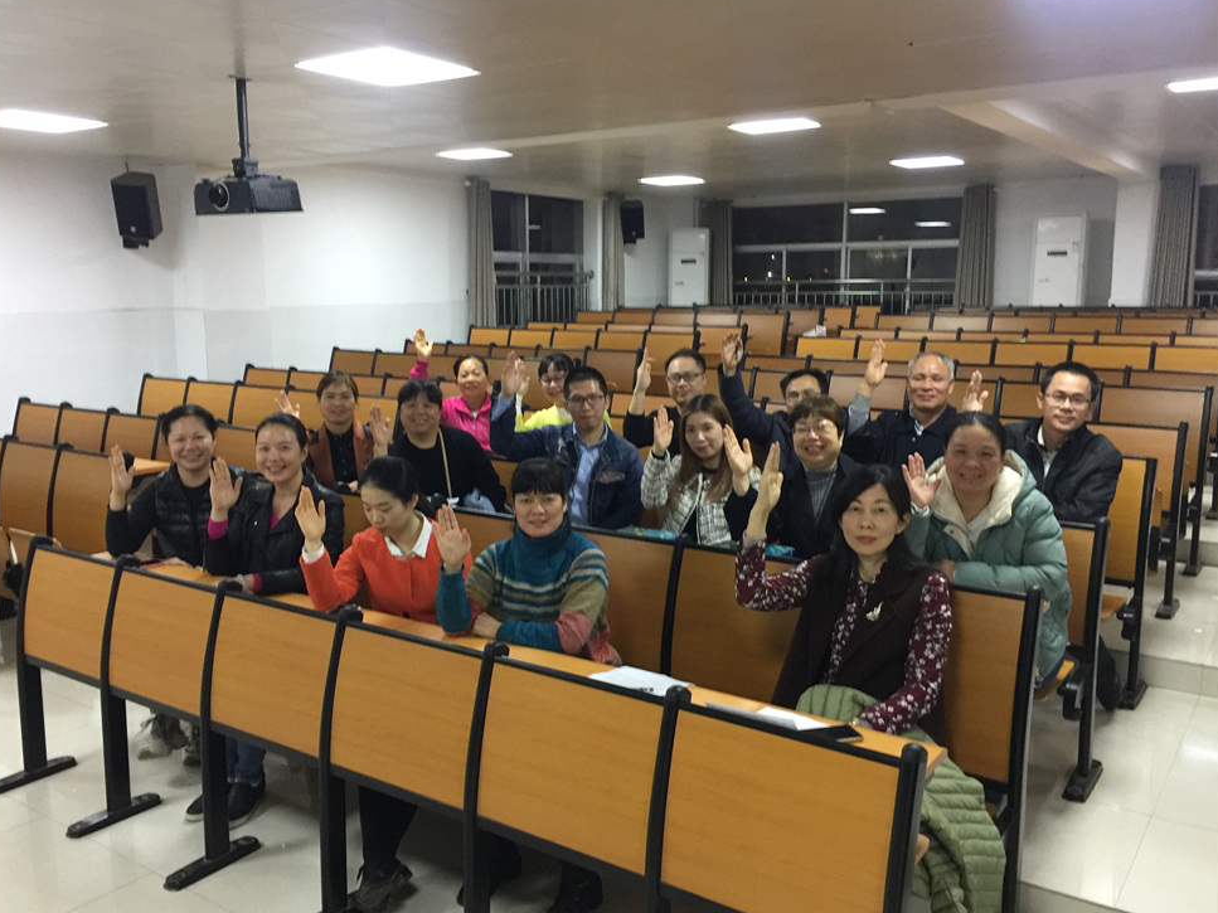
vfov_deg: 46.8
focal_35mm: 30
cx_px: 597
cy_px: 458
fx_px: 1055
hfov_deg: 60.0
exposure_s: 1/10
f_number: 2.2
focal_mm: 4.15
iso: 125
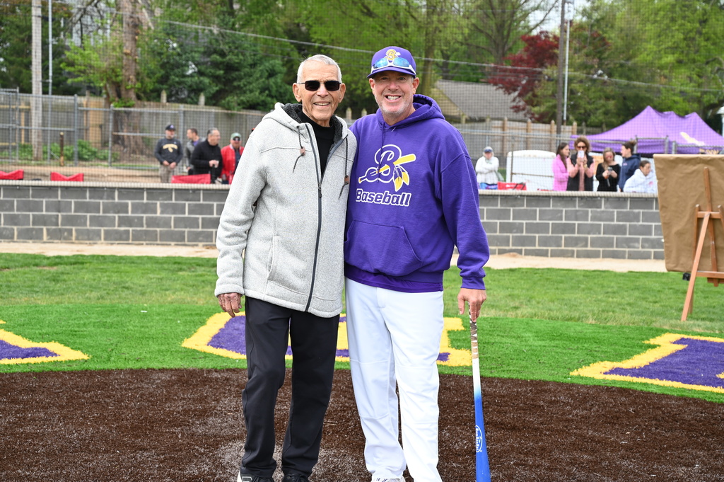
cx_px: 362
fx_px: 1246
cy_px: 241
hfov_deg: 32.4
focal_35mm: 62
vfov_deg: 21.9
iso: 125
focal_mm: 62
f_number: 5.6
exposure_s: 1/250
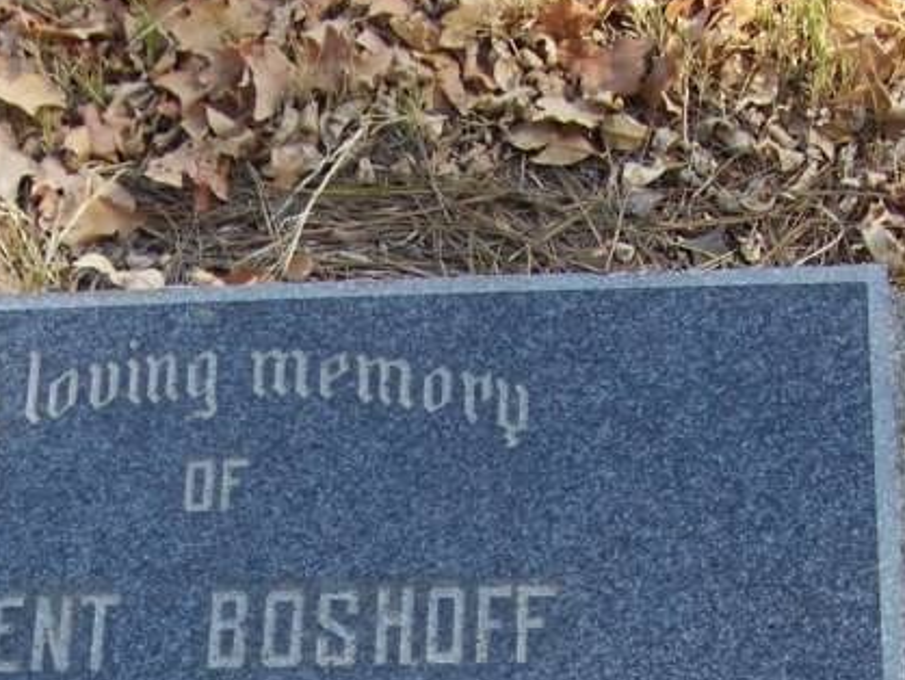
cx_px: 268
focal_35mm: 109
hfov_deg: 18.0
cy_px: 771
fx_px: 2851
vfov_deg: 13.3
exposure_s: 1/80
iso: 64
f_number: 2.8
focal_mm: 6.3
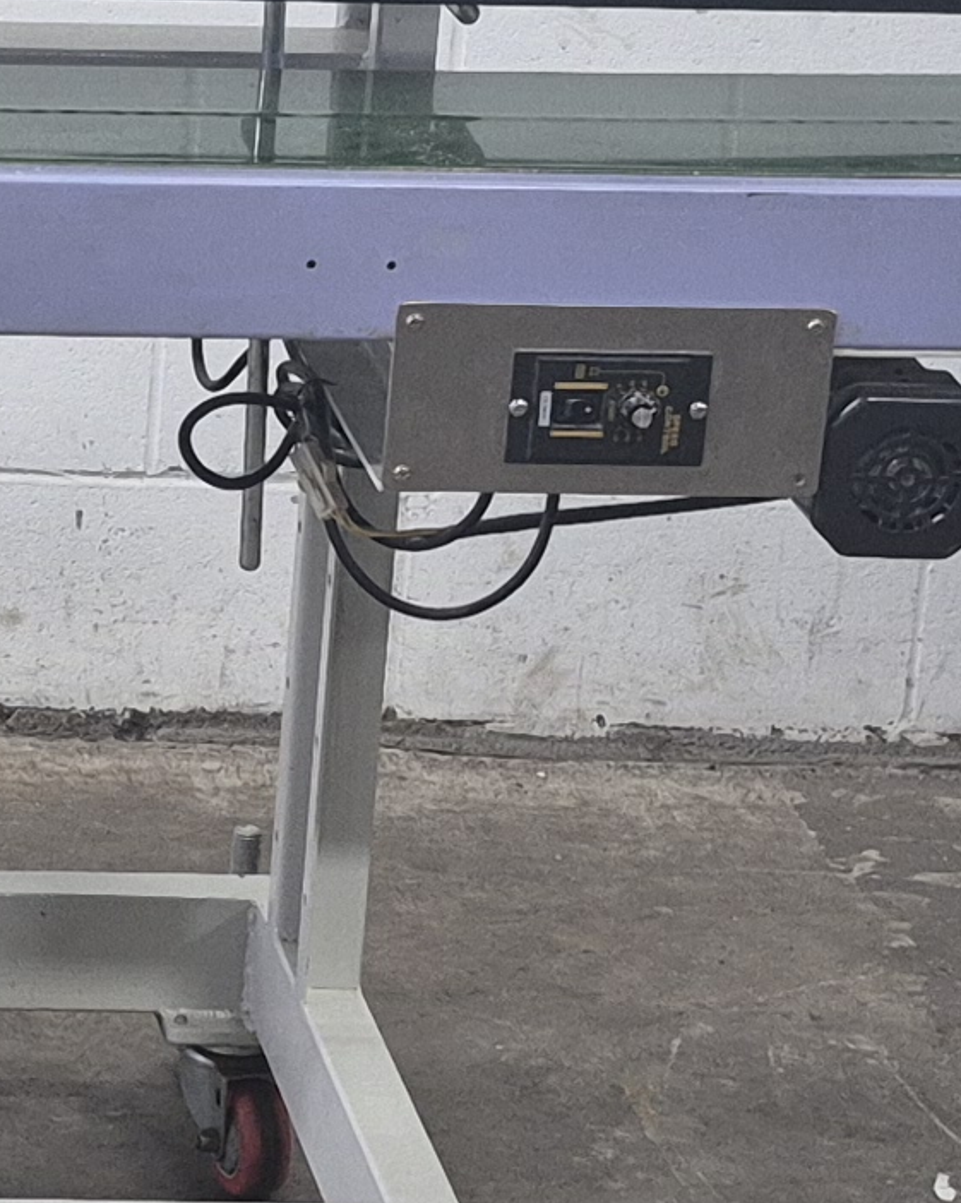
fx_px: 4554
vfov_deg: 15.0
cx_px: -406
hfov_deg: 11.6
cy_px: 478
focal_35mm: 128
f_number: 1.8
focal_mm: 5.4
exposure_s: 1/120
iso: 250
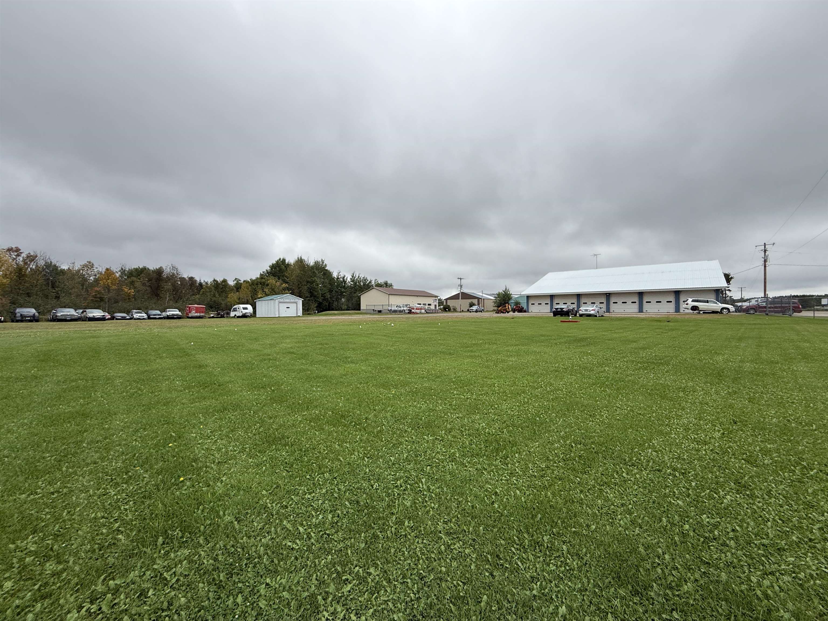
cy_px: 310
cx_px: 414
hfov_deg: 102.1
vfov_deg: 85.7
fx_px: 335
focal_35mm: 14
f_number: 2.2
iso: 50
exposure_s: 1/1068
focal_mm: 2.22
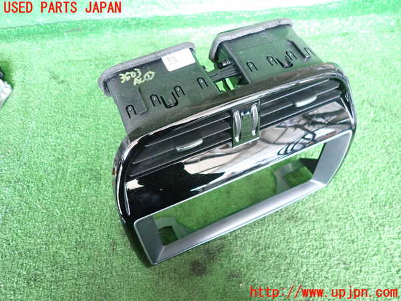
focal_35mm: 25
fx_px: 290
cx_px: 200
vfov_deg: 54.9
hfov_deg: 69.4
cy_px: 150
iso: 500
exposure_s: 1/30
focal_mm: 4.5
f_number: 2
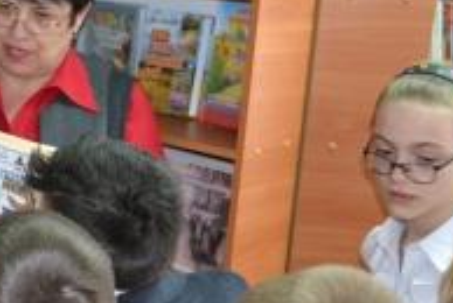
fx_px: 1134
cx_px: -35
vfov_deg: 15.2
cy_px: 155
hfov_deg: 21.5
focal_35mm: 90
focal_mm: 26
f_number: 4
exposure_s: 1/60
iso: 2200
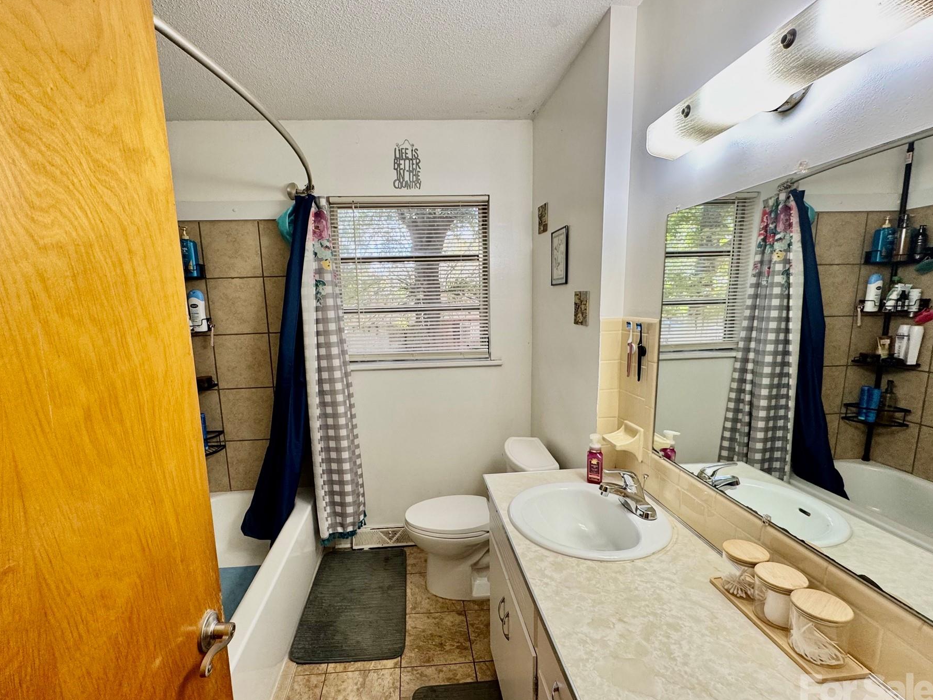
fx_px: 431
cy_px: 372
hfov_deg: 94.4
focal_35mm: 16
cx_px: 439
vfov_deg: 78.0
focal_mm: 2.22
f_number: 2.2
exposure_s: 1/120
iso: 160
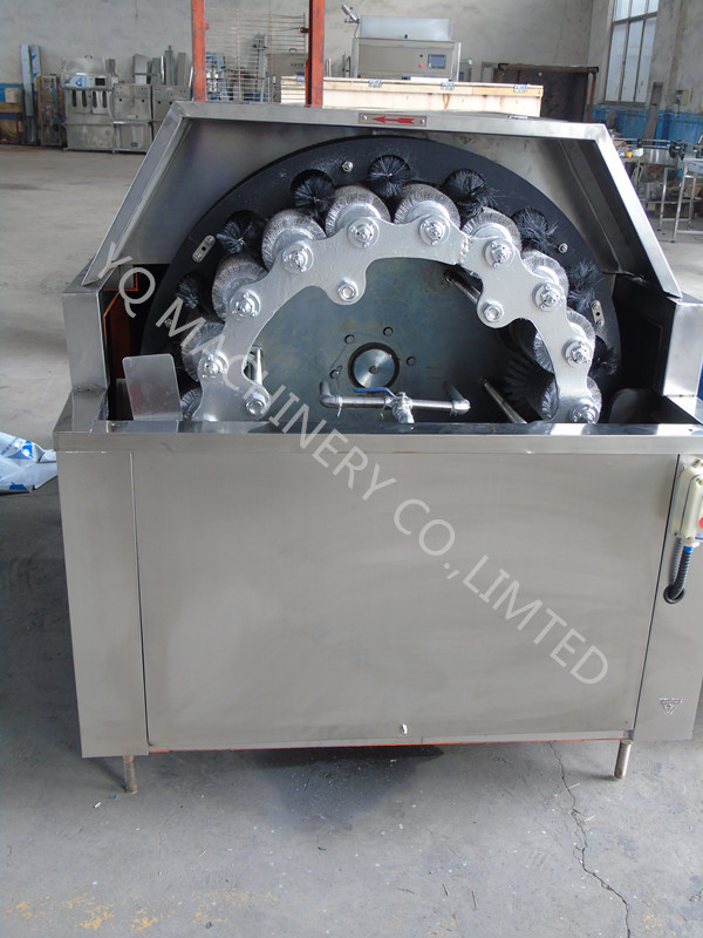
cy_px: 469
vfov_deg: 54.0
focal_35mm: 34
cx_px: 352
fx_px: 921
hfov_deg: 41.8
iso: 200
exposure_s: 1/30
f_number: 3.8
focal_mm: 6.1
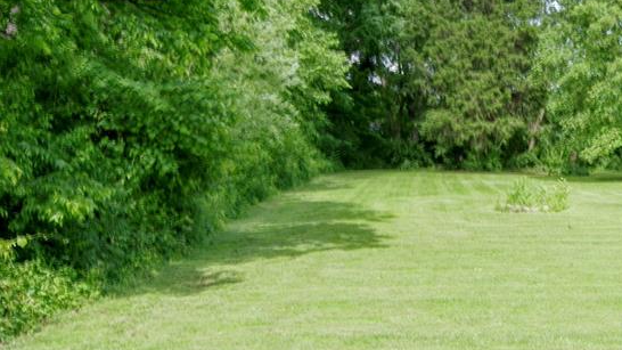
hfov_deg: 35.8
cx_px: 546
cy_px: 111
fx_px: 907
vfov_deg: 21.7
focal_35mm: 55
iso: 200
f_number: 9.5
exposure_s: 1/30
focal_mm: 19
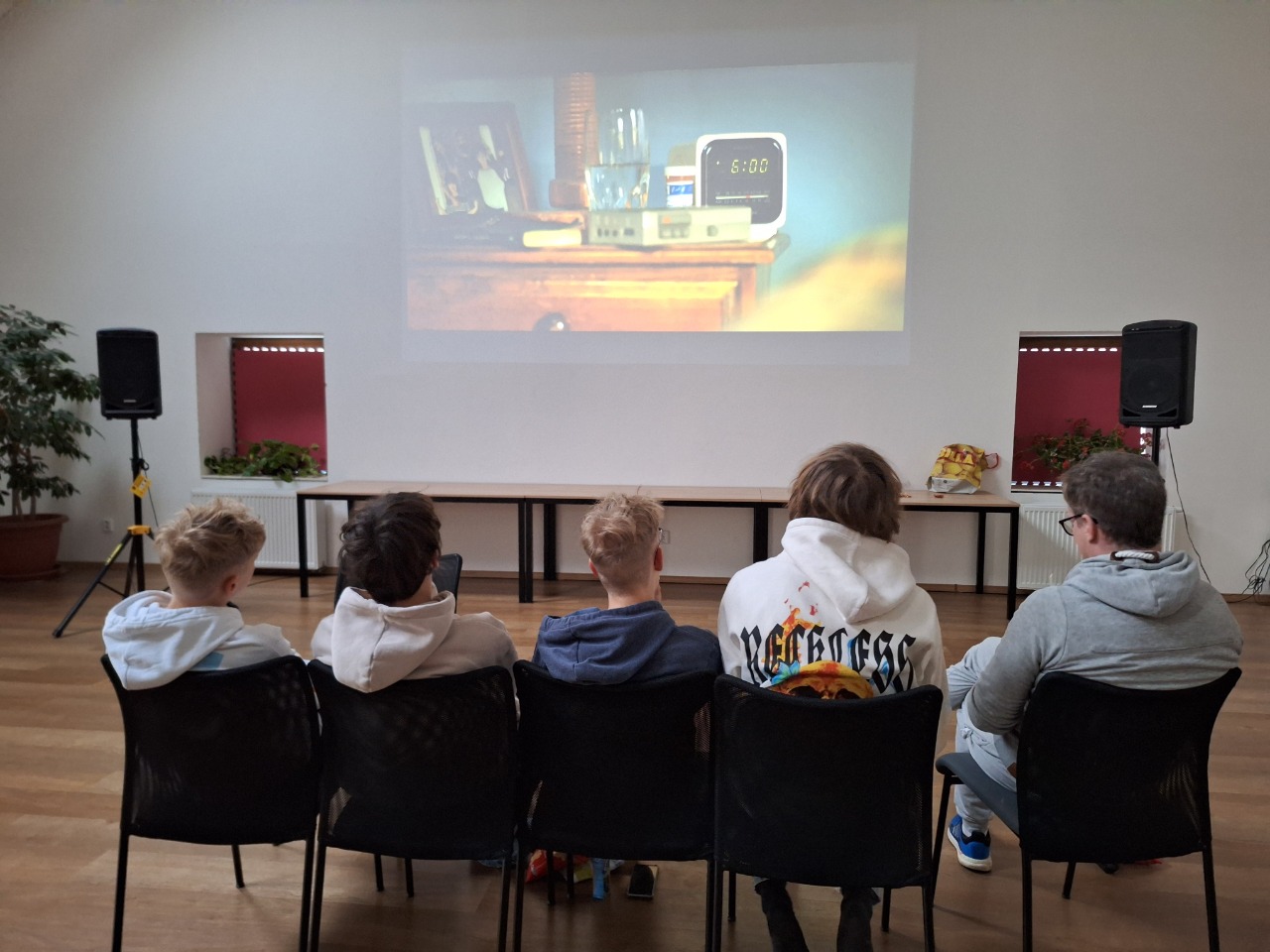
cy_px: 476
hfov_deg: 73.9
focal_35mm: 23
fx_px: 844
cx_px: 635
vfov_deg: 58.9
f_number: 1.8
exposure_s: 1/20
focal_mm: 5.54
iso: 800
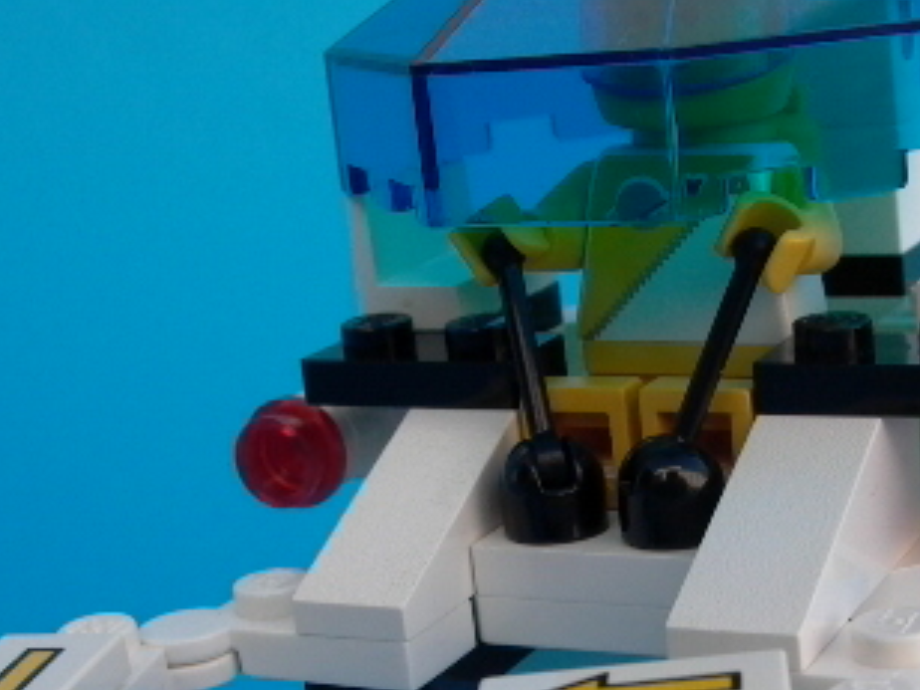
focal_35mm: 79
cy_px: 466
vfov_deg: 18.6
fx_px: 2100
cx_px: 600
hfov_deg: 24.6
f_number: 4.14
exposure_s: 1/280
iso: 100
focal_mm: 7.62
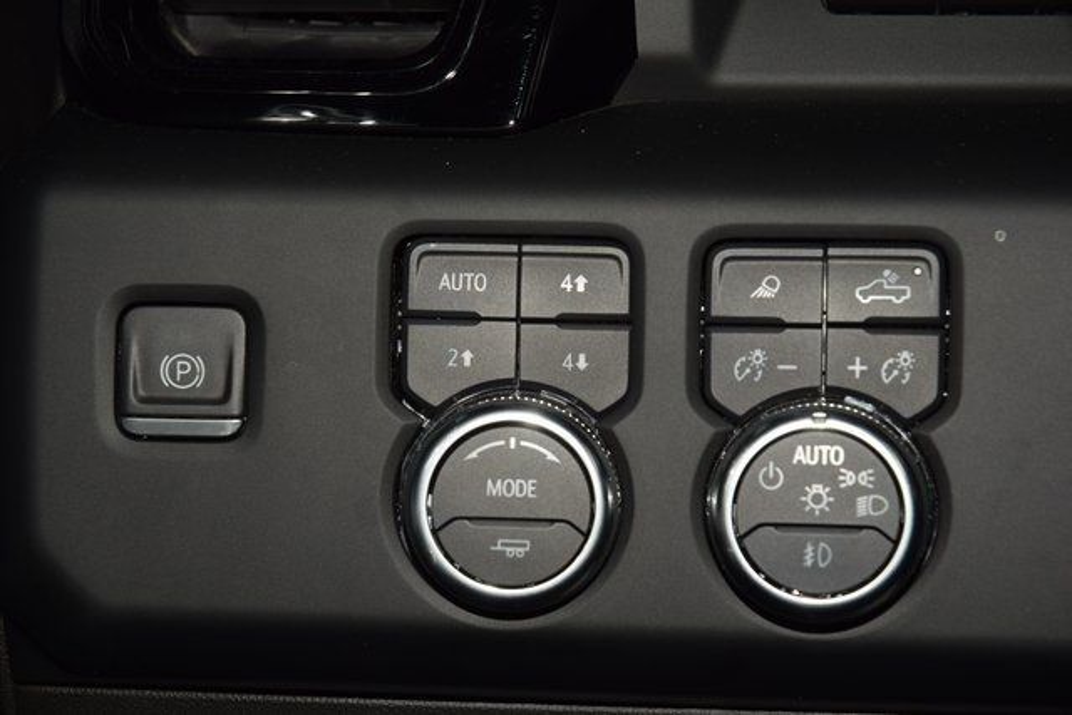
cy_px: 358
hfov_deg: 19.5
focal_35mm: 105
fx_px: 3127
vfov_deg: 13.0
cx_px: 536
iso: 100
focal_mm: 70
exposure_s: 1/125
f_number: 8
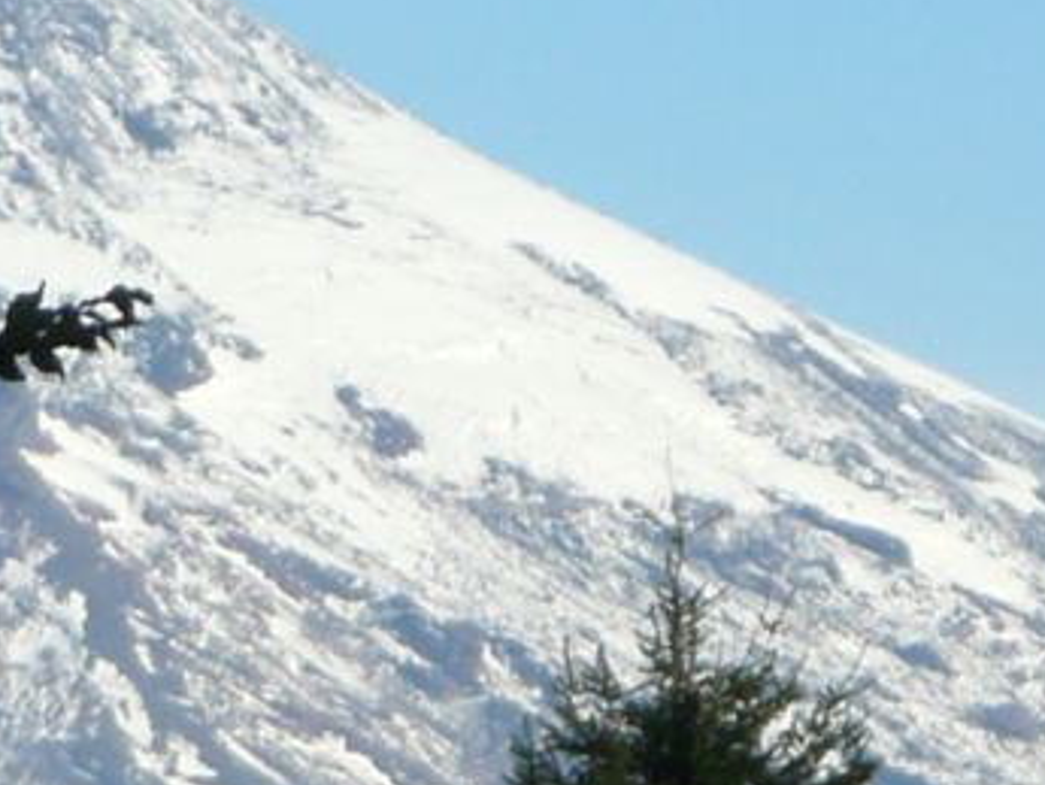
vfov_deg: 2.0
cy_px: 606
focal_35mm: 752
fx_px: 22710
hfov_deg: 2.6
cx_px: -79
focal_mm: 23.1
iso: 100
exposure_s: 1/400
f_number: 4.8
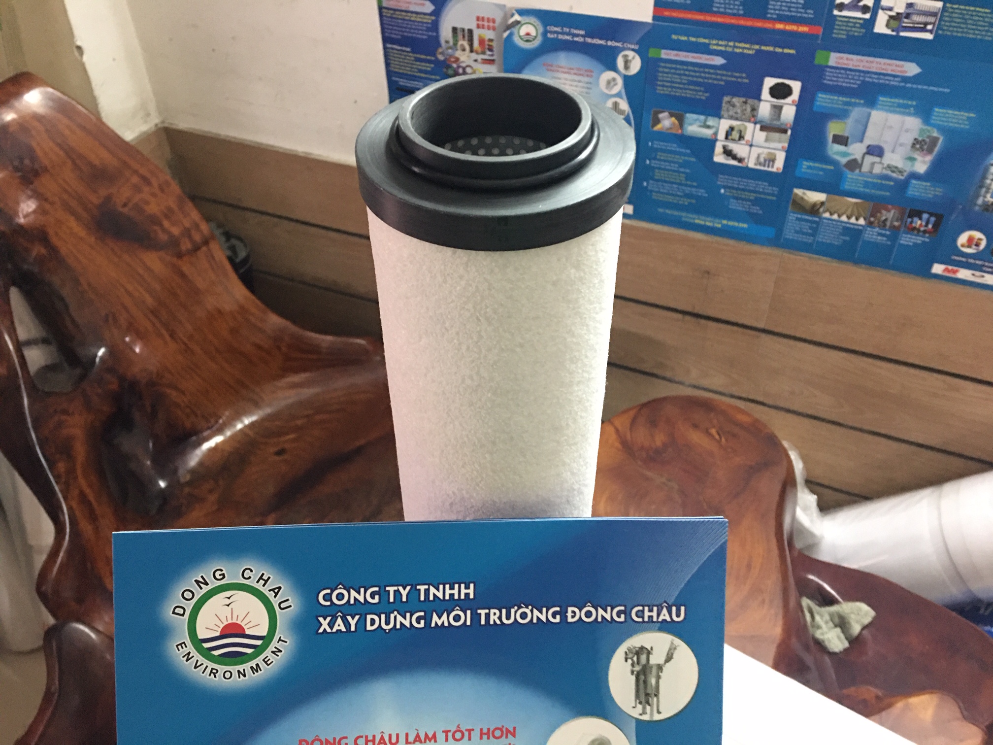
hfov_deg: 61.7
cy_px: 372
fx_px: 832
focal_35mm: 29
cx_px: 496
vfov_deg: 48.2
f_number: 2.2
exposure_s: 1/8
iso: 160
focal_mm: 4.15
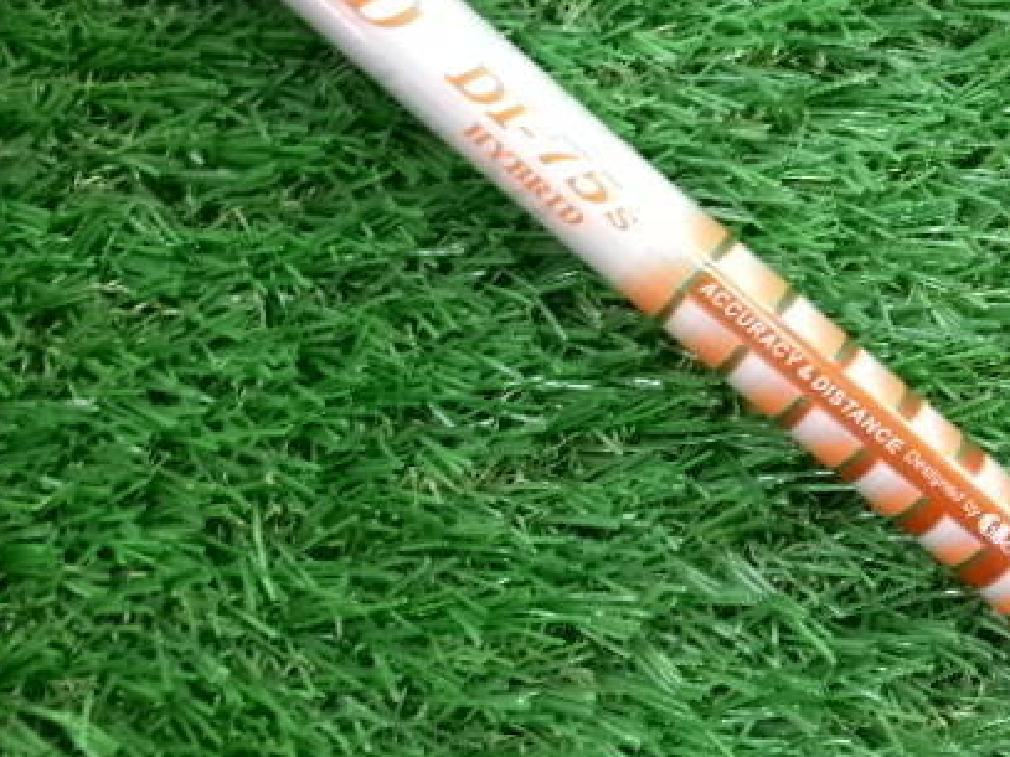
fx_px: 1283
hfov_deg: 42.3
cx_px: 682
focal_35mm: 44
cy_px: 226
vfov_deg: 32.5
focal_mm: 5.1
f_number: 3.9
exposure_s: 1/34
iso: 800
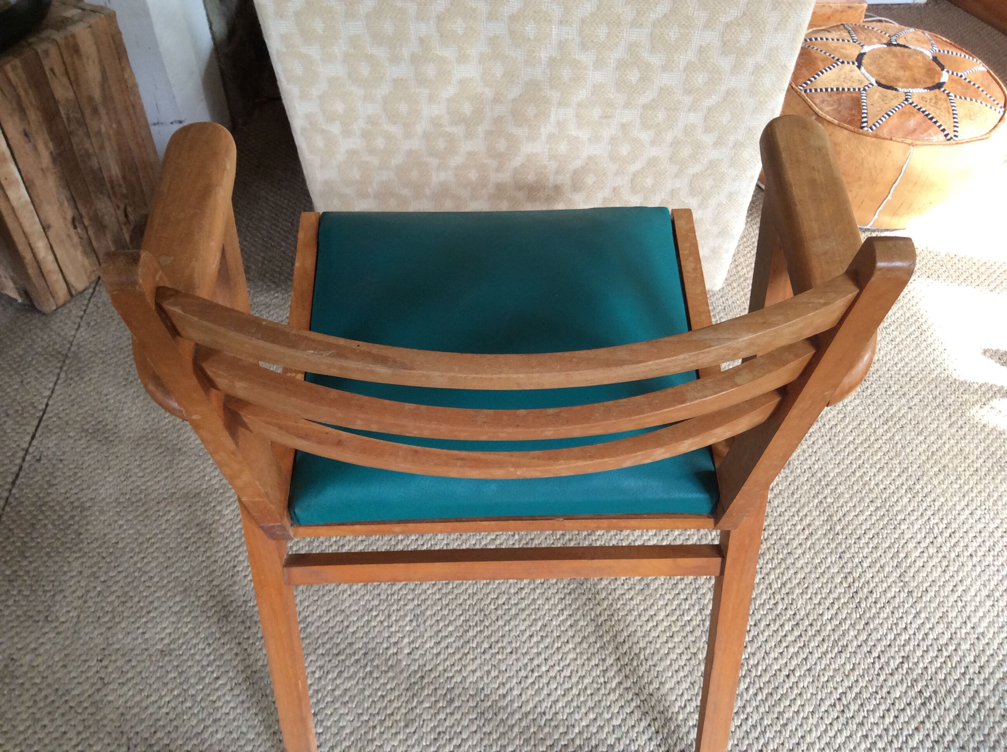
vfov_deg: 44.1
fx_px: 930
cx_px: 504
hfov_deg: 56.9
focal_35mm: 32
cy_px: 376
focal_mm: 3.3
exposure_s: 1/25
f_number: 2.4
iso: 64
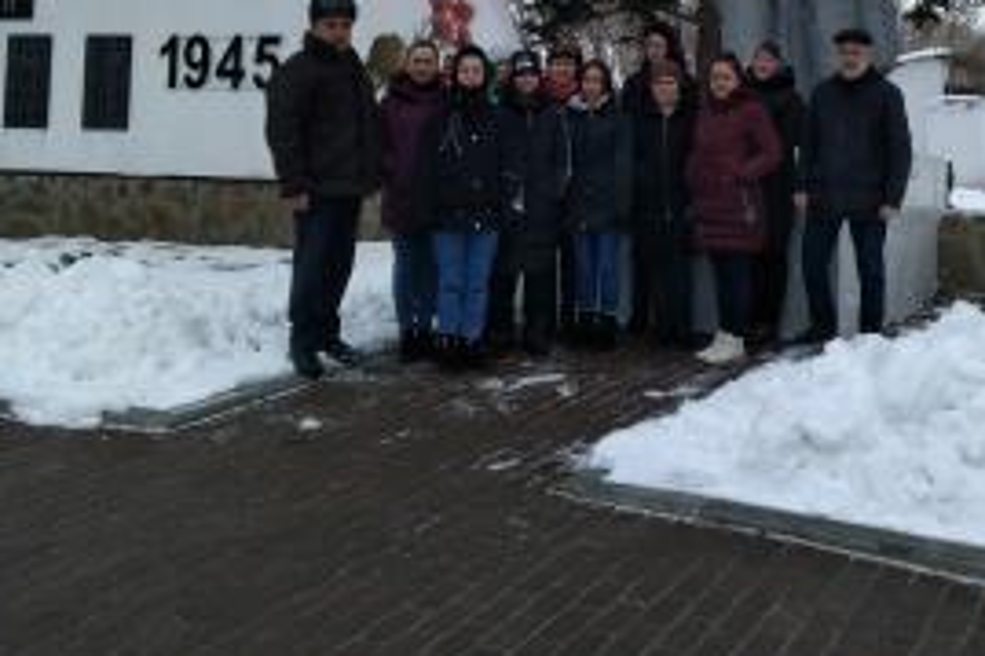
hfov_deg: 42.9
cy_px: 88
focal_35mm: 45
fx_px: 1230
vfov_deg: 28.8
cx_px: 674
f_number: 2.2
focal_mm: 3.46
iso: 100
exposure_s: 1/718
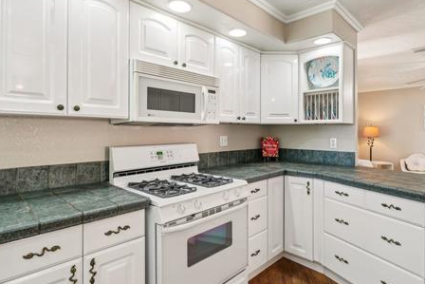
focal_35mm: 20
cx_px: 230
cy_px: 132
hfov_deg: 83.8
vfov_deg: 61.9
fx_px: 236
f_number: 9
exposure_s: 1/13
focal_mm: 14
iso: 400
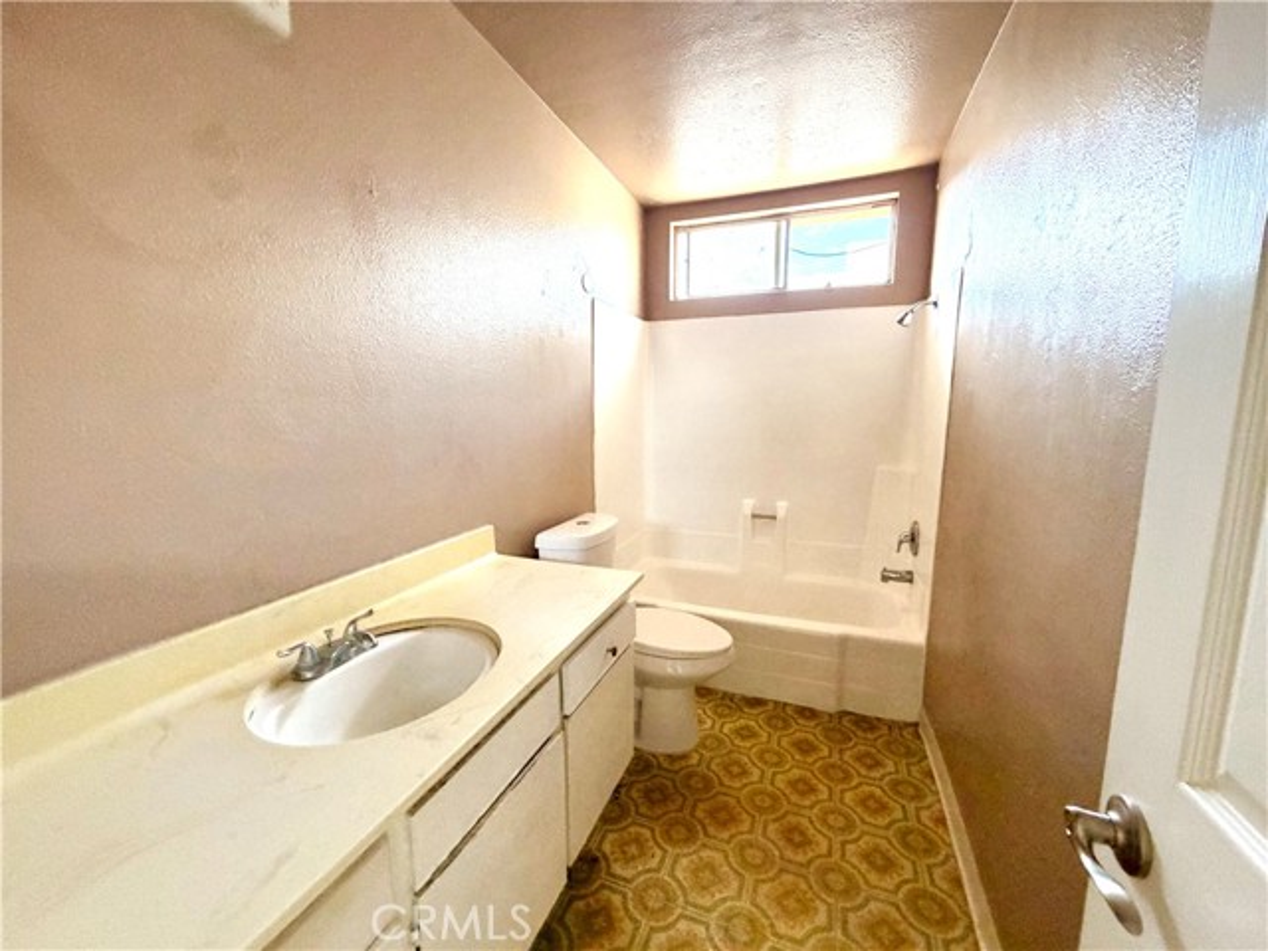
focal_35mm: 14
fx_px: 513
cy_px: 476
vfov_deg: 85.7
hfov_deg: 102.1
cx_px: 634
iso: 400
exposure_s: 1/60
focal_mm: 2.22
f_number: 2.2
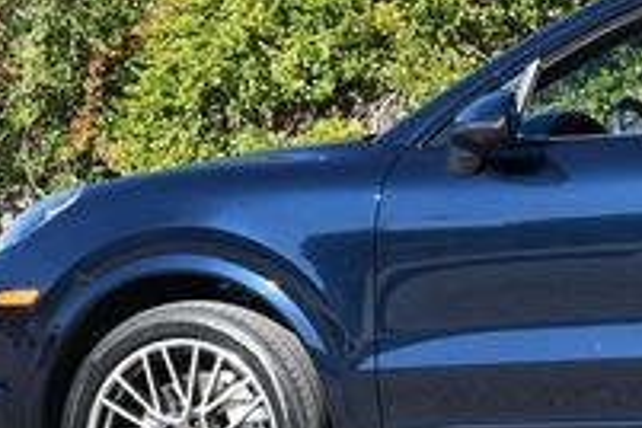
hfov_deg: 9.3
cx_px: 856
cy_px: 67
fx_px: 3870
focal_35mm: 217
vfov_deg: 6.3
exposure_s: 1/250
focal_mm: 34
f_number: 8
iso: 180
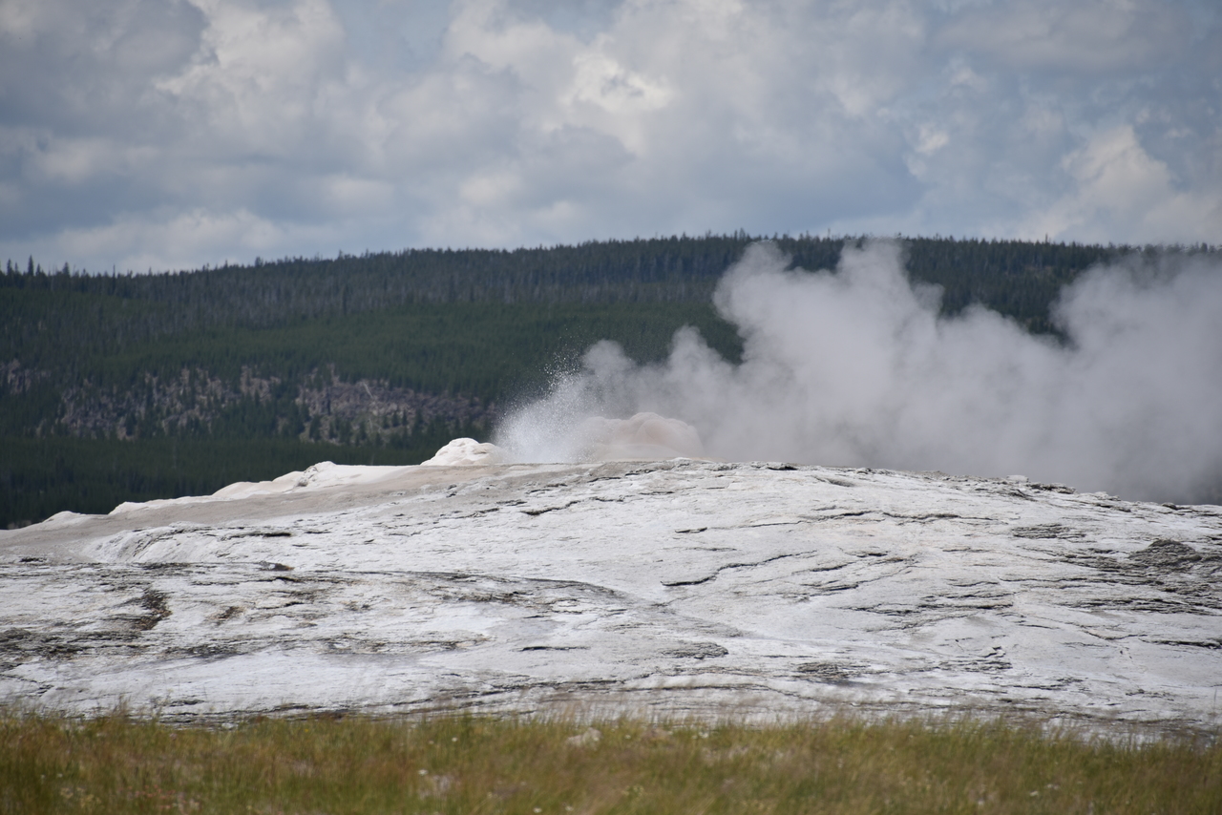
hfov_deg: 6.9
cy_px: 408
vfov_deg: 4.6
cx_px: 611
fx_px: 10185
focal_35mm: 300
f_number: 8
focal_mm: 300
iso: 100
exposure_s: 1/640
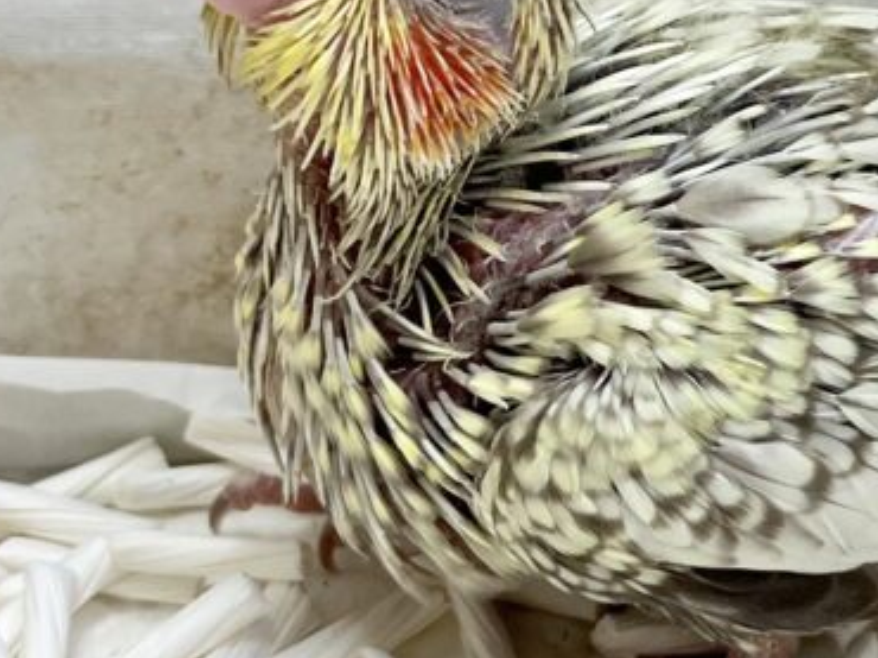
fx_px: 1141
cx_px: 691
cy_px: 242
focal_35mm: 45
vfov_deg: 32.0
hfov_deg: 40.5
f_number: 1.6
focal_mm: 5.1
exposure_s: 1/100
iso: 125
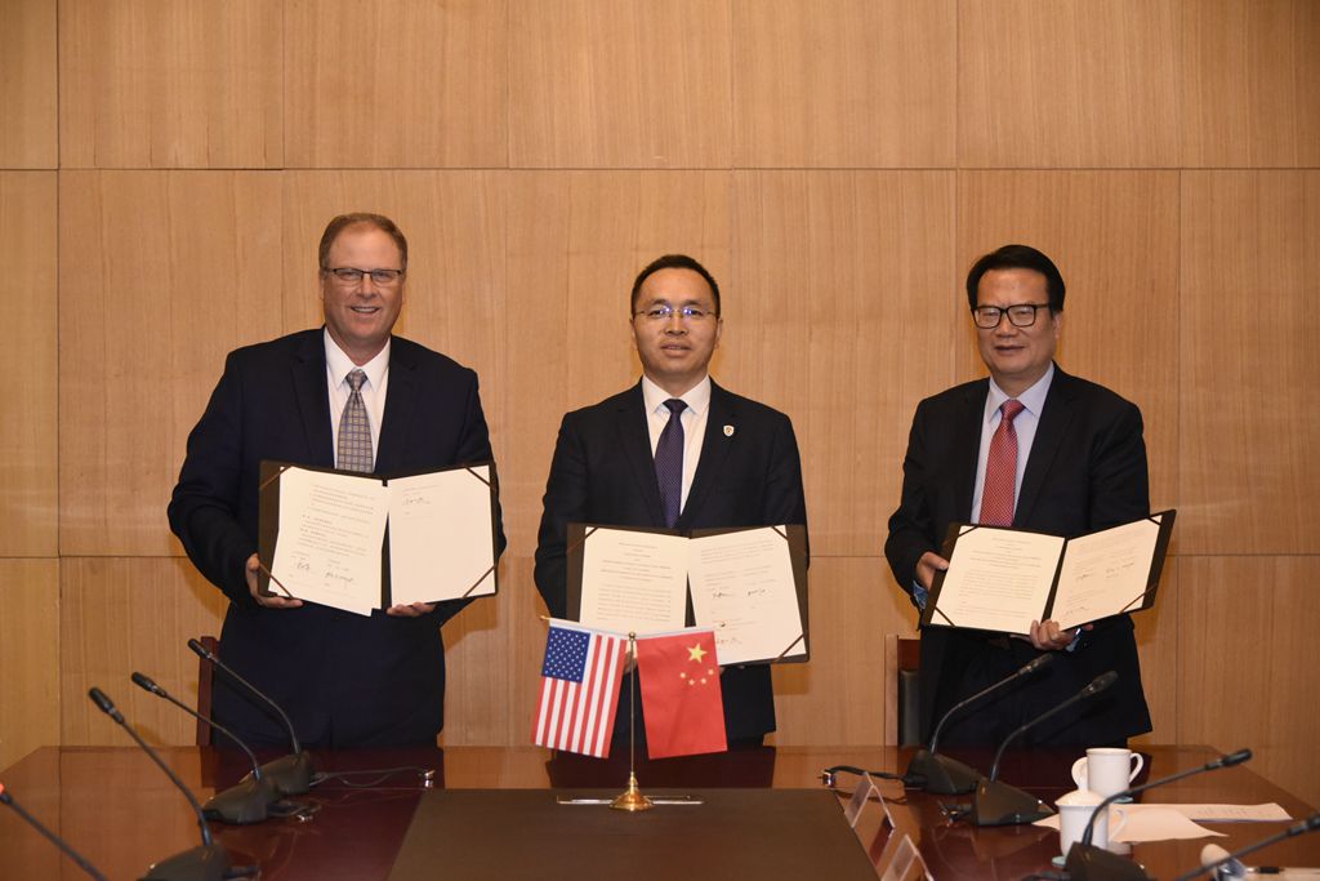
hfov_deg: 20.4
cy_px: 440
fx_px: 3667
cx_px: 660
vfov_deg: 13.7
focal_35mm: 100
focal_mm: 100
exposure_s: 1/80
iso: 5000
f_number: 5.3
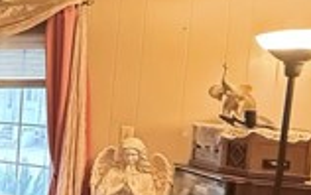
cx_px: -205
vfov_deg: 21.7
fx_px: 509
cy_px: 112
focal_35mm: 60
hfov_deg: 23.5
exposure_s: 1/60
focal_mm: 2.22
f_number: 2.2
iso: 1250
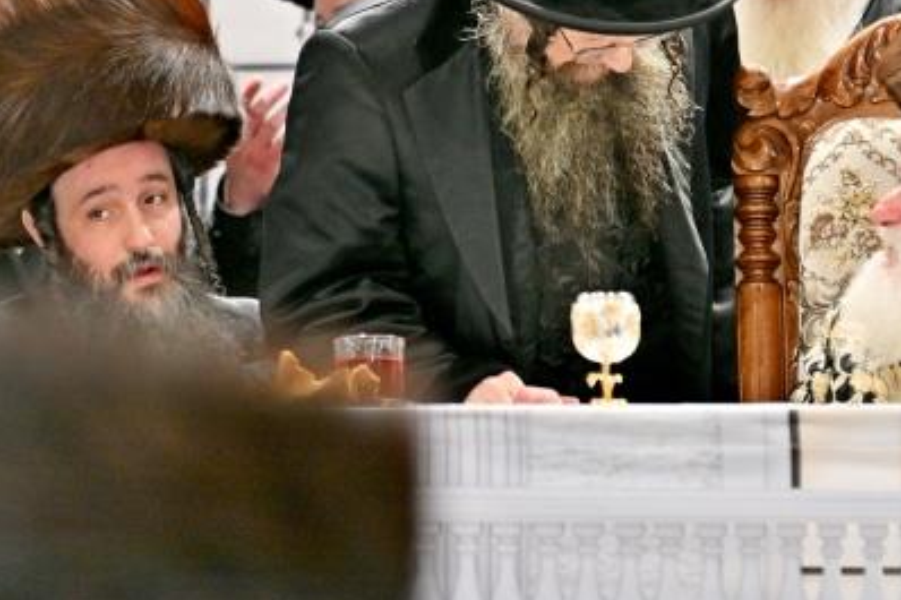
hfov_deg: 4.0
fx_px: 12883
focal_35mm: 515
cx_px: 851
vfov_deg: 2.7
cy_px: -49
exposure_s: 1/125
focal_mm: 200
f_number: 2.8
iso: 400
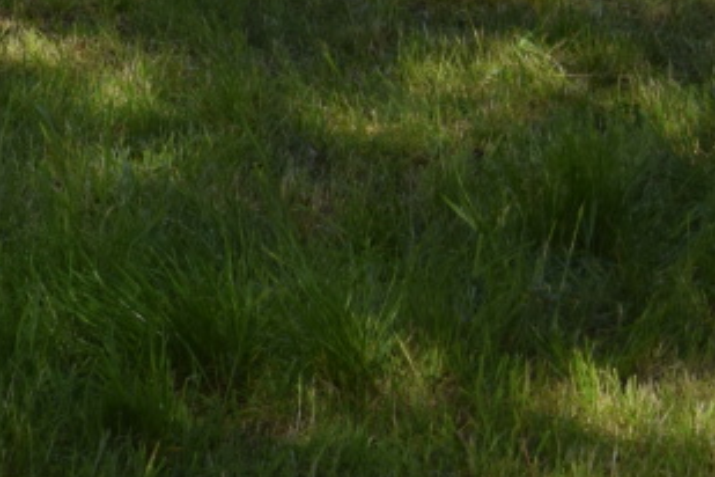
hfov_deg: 7.3
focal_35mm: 264
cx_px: -1007
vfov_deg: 5.1
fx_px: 5243
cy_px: -666
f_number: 8
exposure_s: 1/200
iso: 100
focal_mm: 34
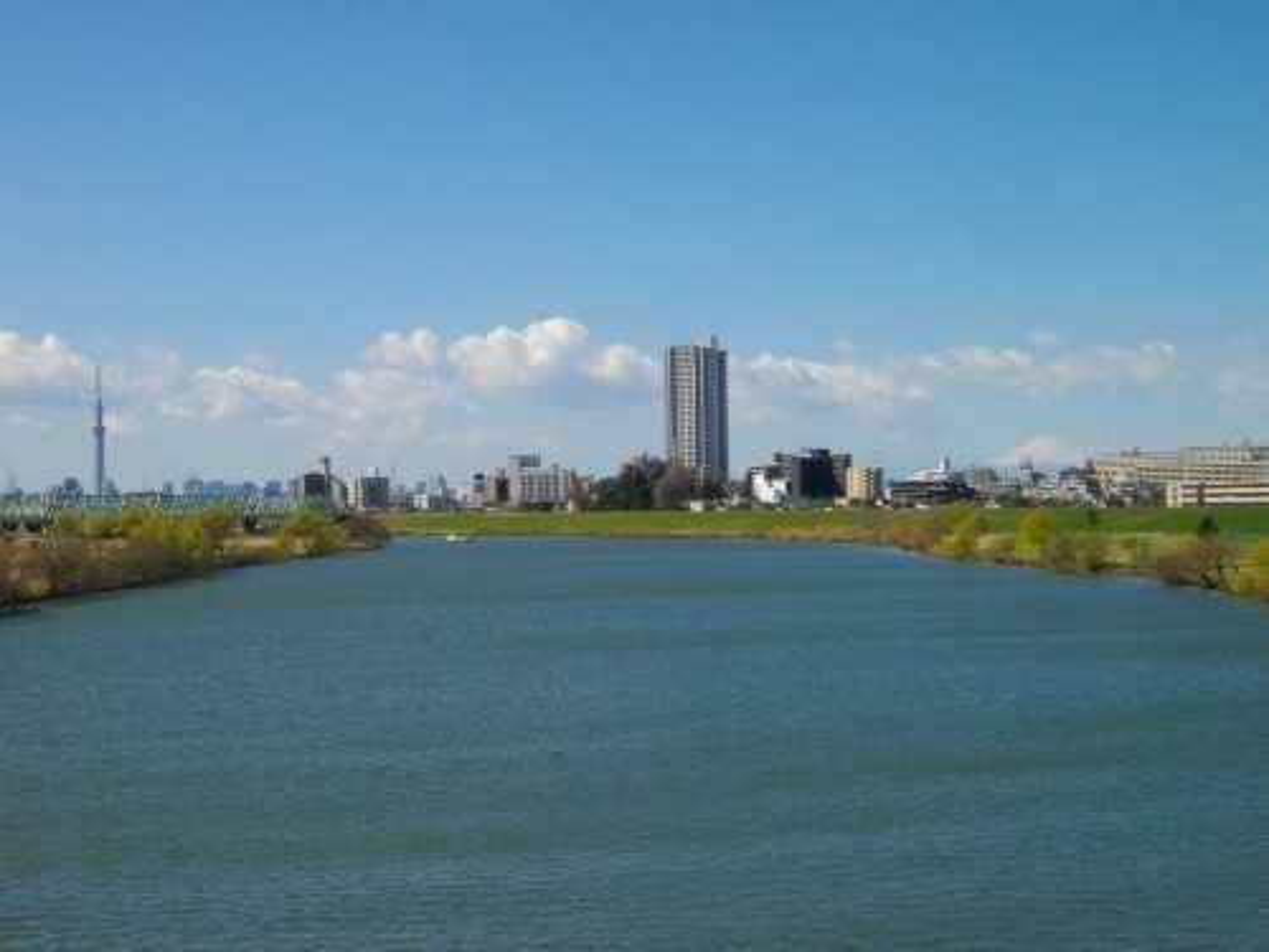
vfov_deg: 23.7
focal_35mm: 62
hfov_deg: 31.2
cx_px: 634
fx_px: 2273
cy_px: 476
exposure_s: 1/320
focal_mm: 11
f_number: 7.9
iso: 100
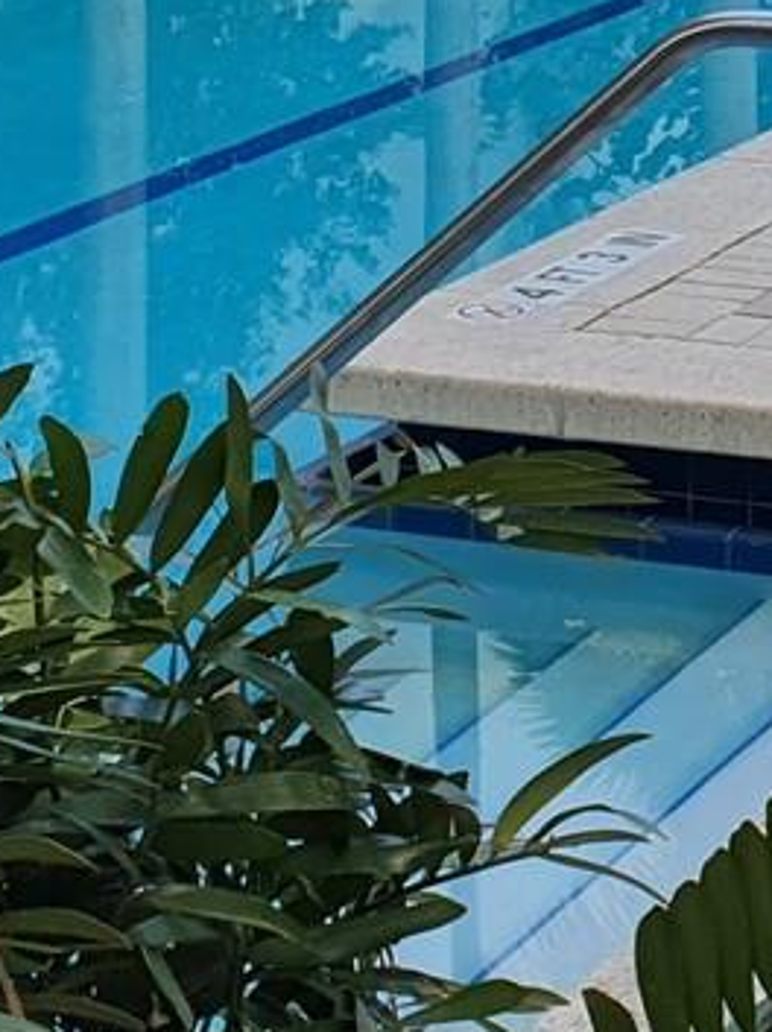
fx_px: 3515
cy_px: -453
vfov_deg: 15.6
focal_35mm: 118
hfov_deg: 12.2
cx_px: 985
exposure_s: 1/252
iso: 50
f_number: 2.4
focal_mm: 4.3
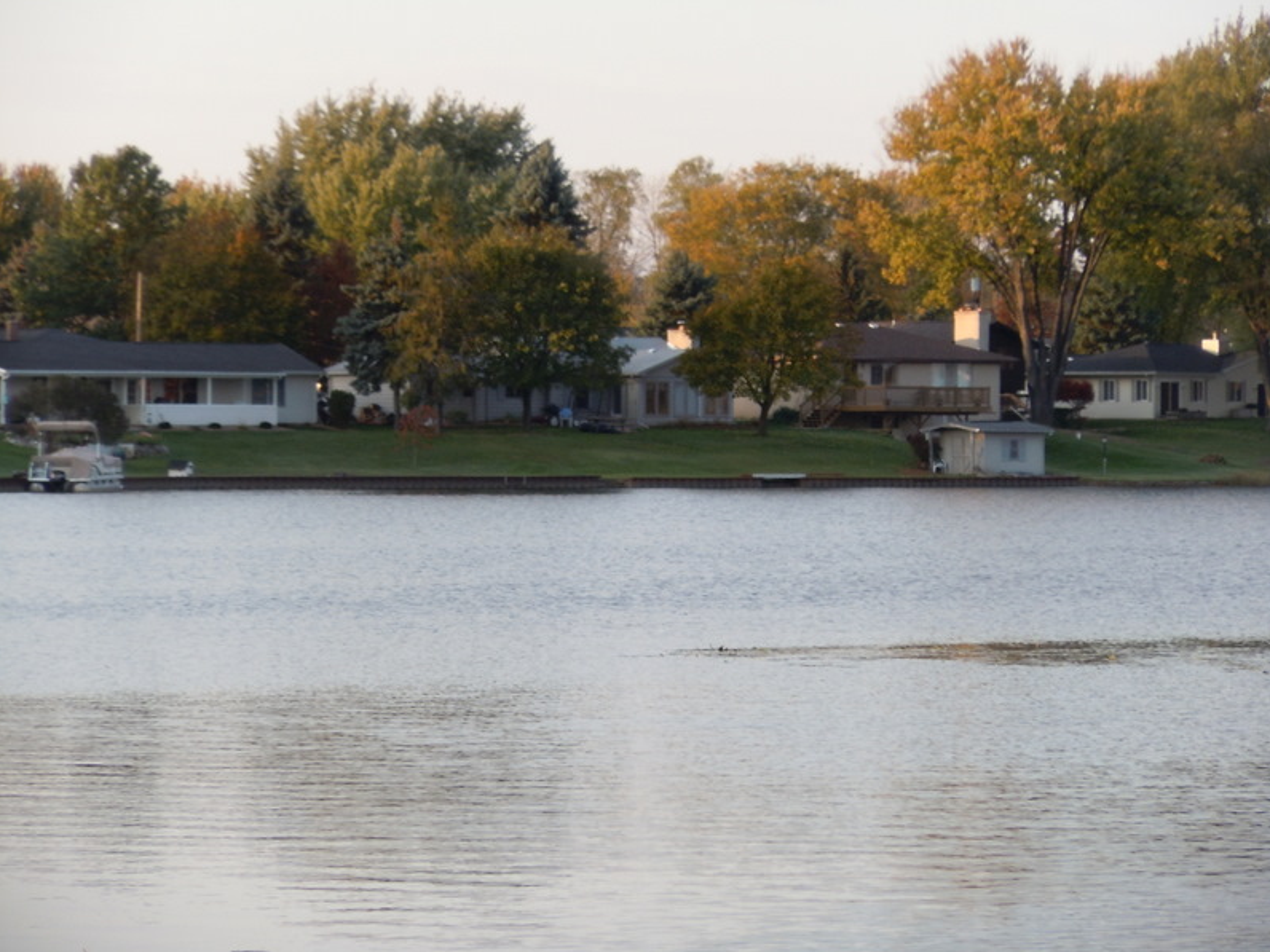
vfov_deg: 7.5
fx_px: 7228
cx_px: 637
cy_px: 475
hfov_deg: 10.0
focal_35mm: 197
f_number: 5.6
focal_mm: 35
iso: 160
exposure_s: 1/125
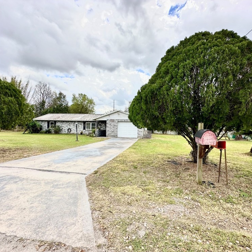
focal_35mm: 17
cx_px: 128
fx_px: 140
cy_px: 129
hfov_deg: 84.0
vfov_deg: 84.0
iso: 40
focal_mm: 2.22
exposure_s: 1/940
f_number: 2.2
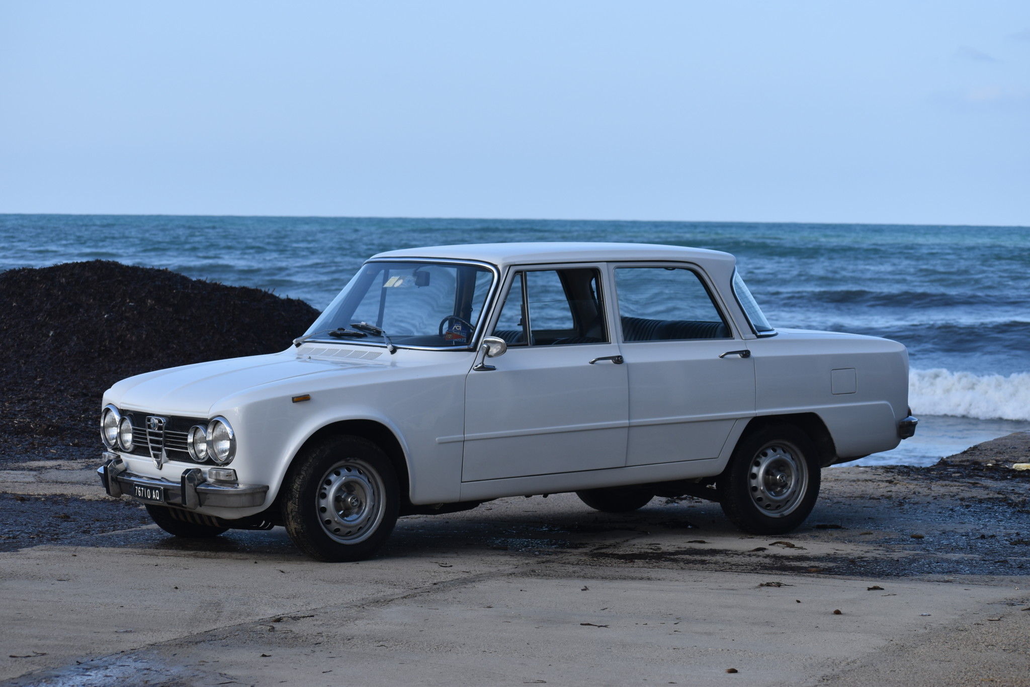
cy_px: 344
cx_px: 515
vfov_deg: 13.1
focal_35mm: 105
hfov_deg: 19.4
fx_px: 3005
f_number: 6.3
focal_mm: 70
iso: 200
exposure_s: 1/640
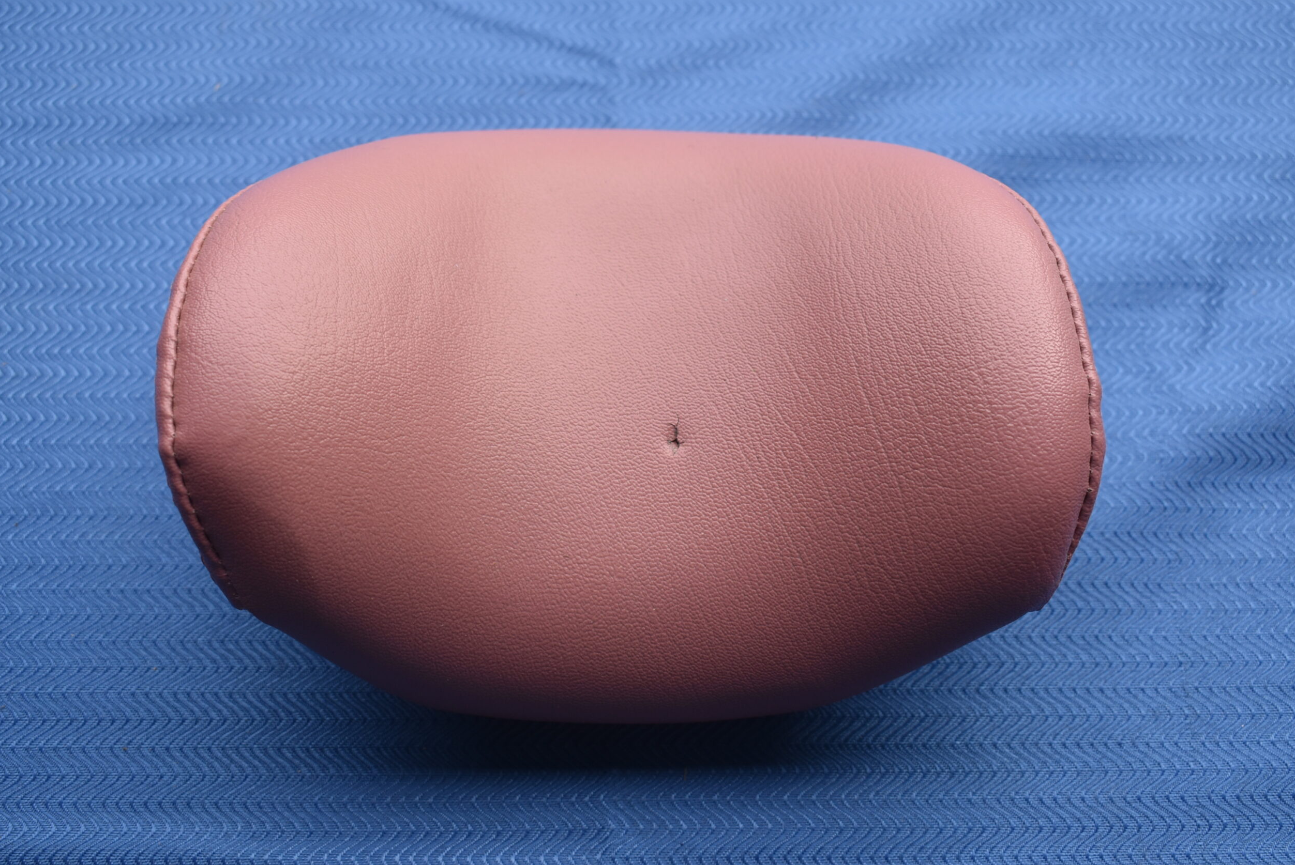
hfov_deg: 42.7
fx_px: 1656
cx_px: 642
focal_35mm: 46
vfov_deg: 29.3
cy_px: 435
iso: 200
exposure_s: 1/160
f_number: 6.3
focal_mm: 30
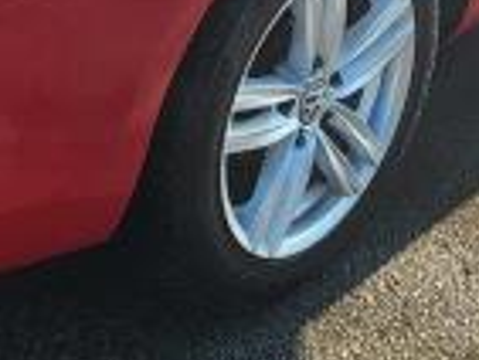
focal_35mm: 118
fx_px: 1634
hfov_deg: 16.5
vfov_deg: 12.0
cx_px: 51
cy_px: -183
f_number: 1.8
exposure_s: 1/1307
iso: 40
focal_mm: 5.4
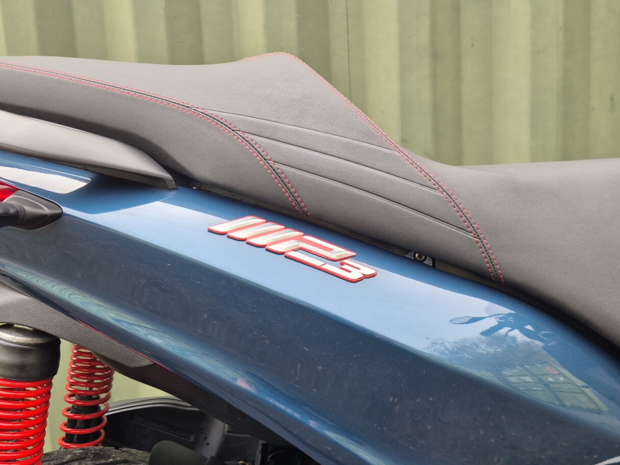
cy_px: 290
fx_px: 681
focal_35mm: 38
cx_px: 314
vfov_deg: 37.5
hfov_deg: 49.0
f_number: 1.8
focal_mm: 5.4
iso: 200
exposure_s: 1/180
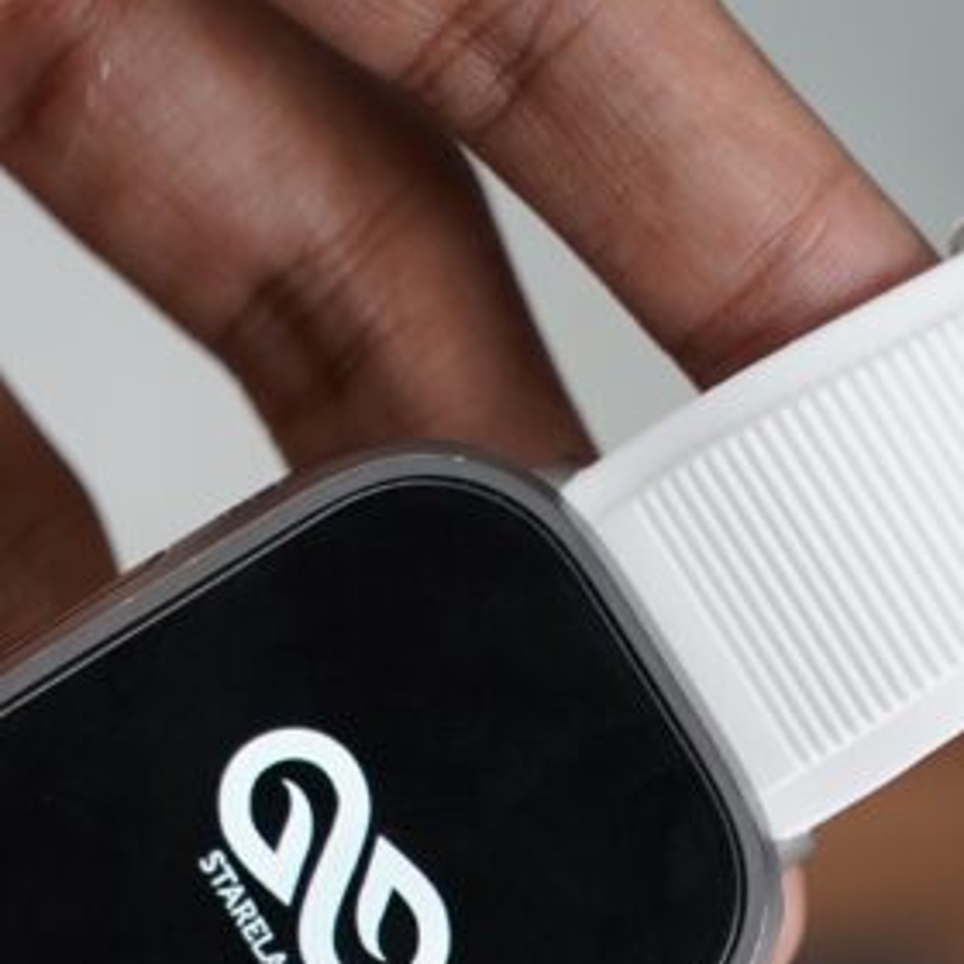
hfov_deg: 8.5
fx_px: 6427
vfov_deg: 8.5
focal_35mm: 204
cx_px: 28
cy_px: 1153
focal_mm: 56
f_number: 2.8
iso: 1000
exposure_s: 1/320
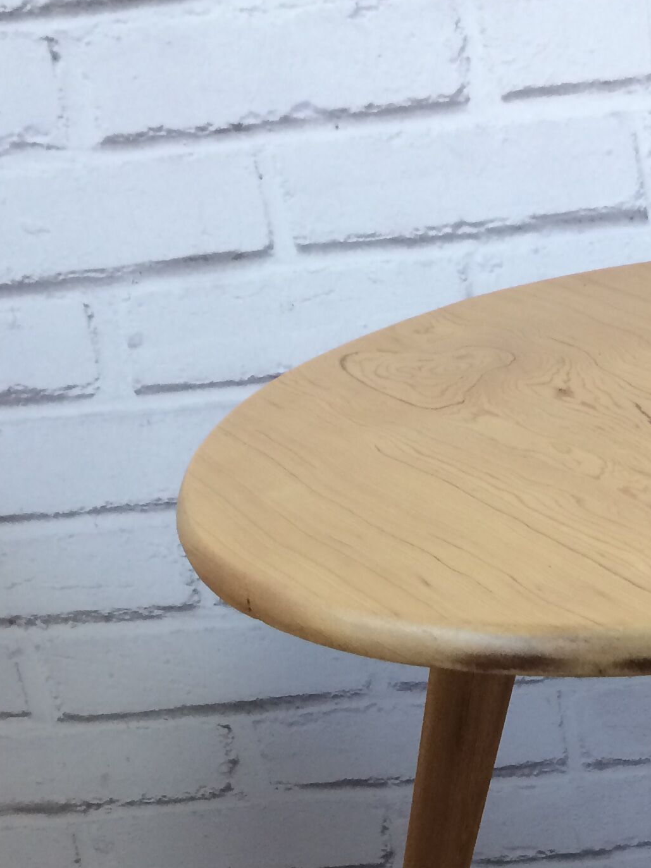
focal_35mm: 69
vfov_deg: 25.9
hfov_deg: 20.8
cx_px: 608
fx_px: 1730
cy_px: 964
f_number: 2.2
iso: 50
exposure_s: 1/33
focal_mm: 4.15
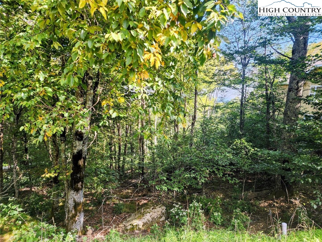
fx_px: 214
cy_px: 121
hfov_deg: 73.9
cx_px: 161
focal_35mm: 23
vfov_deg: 58.9
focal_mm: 6.4
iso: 32
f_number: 1.8
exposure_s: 1/180
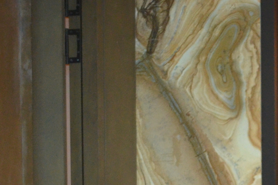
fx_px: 1081
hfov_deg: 13.8
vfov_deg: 9.4
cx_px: 407
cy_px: 311
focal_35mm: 140
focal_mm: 24
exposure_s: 1/60
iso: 2200
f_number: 4
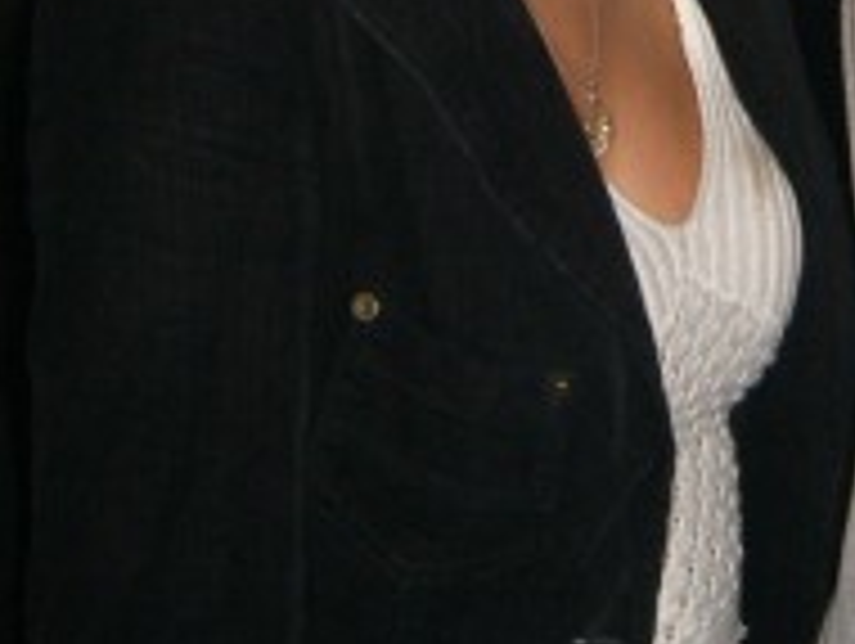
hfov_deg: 16.2
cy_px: -266
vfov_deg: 11.9
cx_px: 770
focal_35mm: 120
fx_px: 2968
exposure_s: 1/60
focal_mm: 7.9
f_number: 2.8
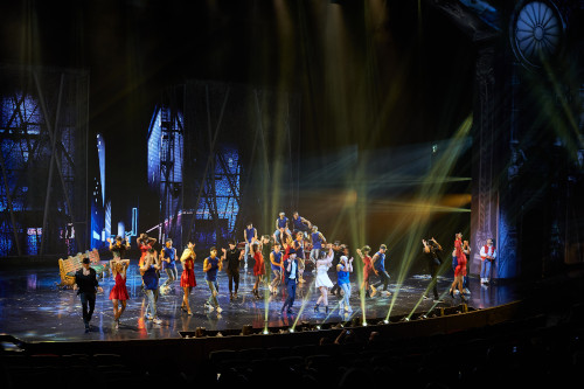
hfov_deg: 40.0
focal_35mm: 50
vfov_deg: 27.2
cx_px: 292
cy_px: 194
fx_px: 803
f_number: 4
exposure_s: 1/80
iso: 800
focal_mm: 49.5
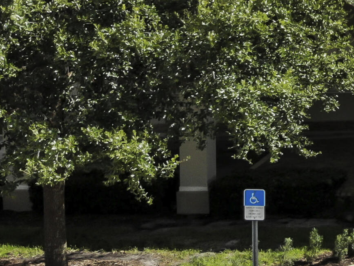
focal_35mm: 83
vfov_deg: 17.0
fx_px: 849
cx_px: 518
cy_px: -48
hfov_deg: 20.5
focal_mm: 4.5
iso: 113
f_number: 2.8
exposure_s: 1/1600
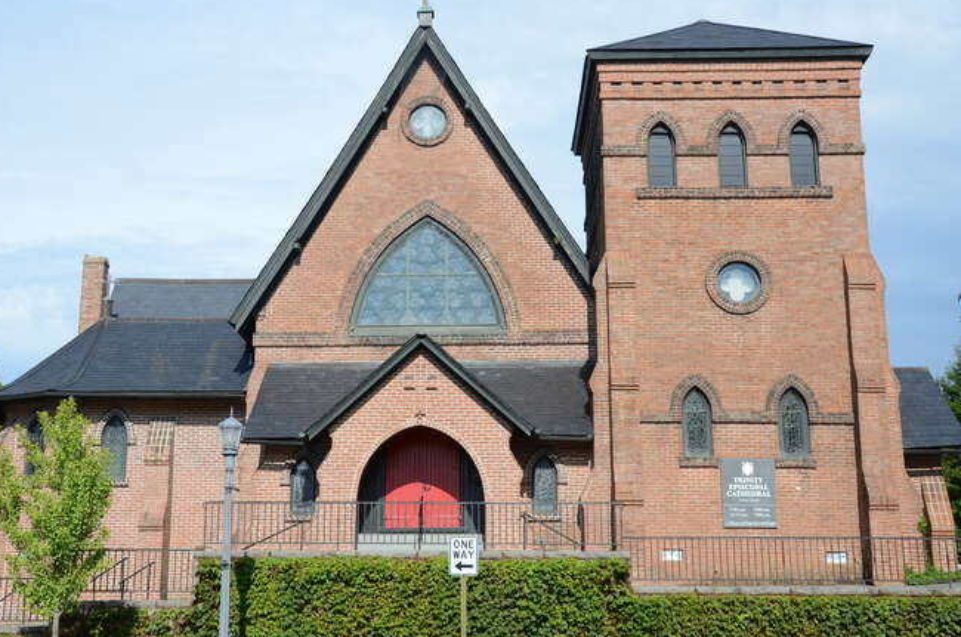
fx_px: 1279
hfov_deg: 41.1
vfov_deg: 28.0
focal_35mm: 48
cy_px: 288
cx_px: 429
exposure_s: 1/4000
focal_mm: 26
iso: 800
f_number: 5.6
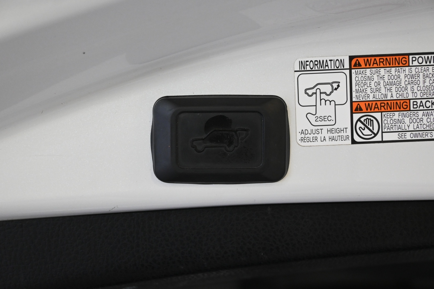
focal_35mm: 46
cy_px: 144
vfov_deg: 29.4
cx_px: 217
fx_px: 551
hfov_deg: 43.0
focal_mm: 30.5
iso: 2000
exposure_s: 1/50
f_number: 4.8
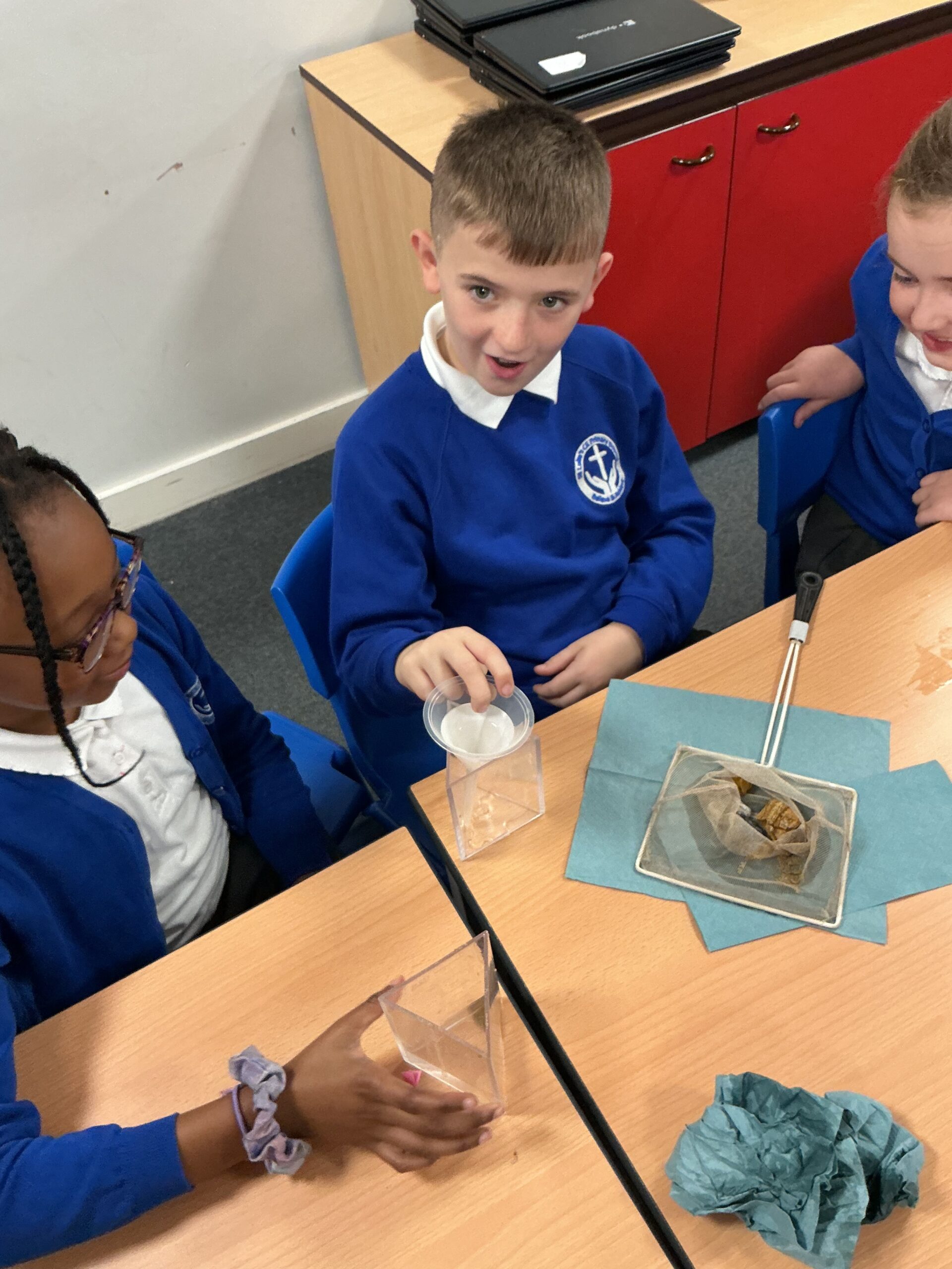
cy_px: 634
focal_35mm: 29
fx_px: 1063
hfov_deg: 48.2
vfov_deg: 61.7
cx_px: 476
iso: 160
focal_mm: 3
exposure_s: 1/50
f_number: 1.8
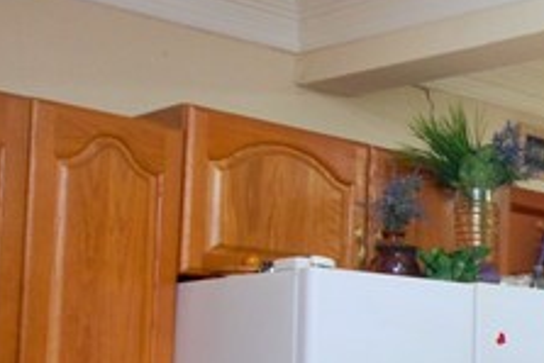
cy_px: 300
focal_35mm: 73
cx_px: 848
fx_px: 1104
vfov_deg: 18.5
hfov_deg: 22.1
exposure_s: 1/30
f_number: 4
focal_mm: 10
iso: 320
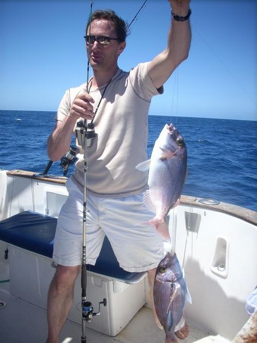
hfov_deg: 38.6
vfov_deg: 50.2
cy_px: 172
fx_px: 367
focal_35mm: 37
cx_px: 128
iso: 64
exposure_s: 1/250
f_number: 5.6
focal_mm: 6.2
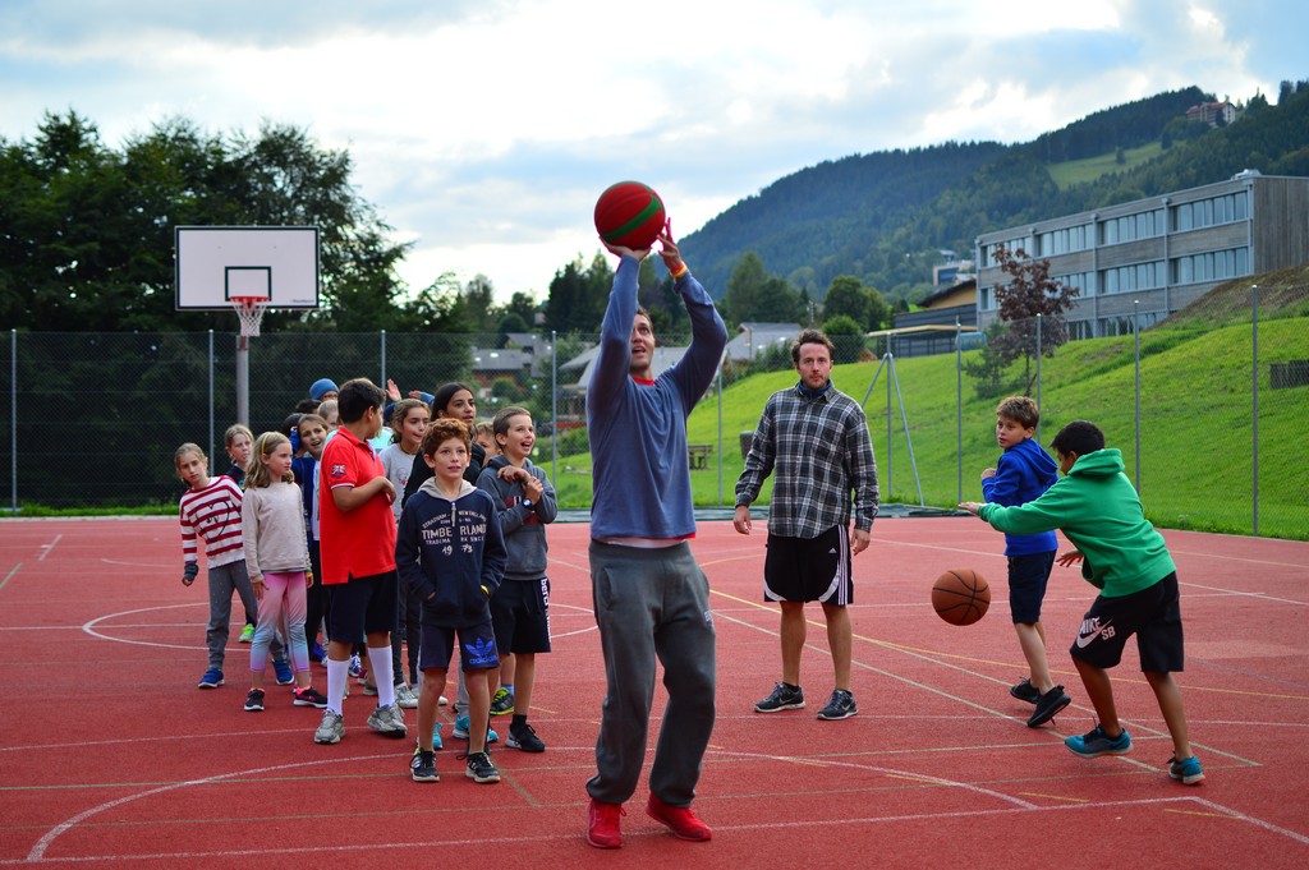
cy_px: 435
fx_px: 1907
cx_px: 654
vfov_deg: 25.7
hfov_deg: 37.9
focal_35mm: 52
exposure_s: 1/800
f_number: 2
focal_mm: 35
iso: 100
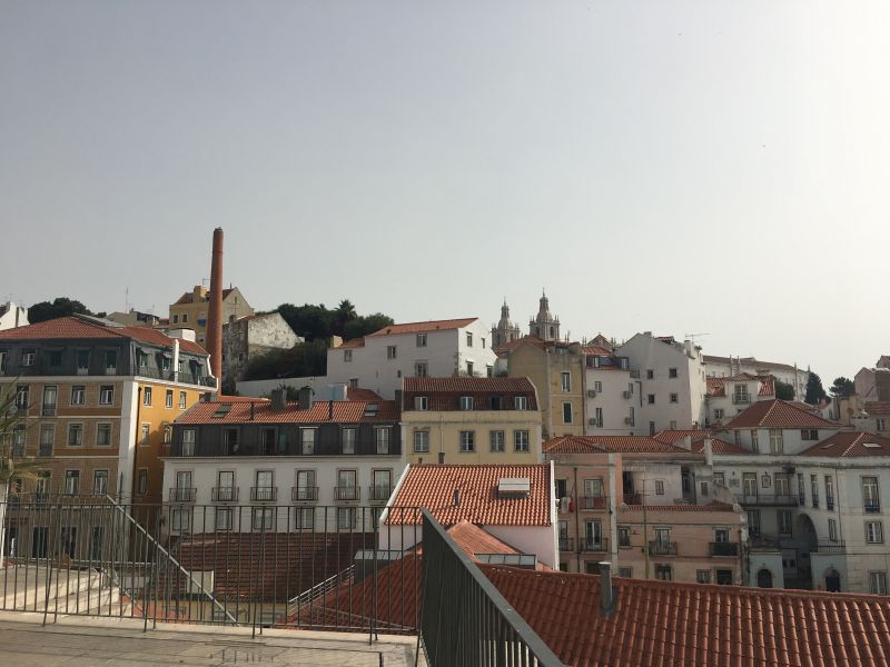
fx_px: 746
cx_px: 445
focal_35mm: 29
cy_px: 334
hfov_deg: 61.7
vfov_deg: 48.2
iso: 25
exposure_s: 1/3077
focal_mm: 4.15
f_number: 2.2
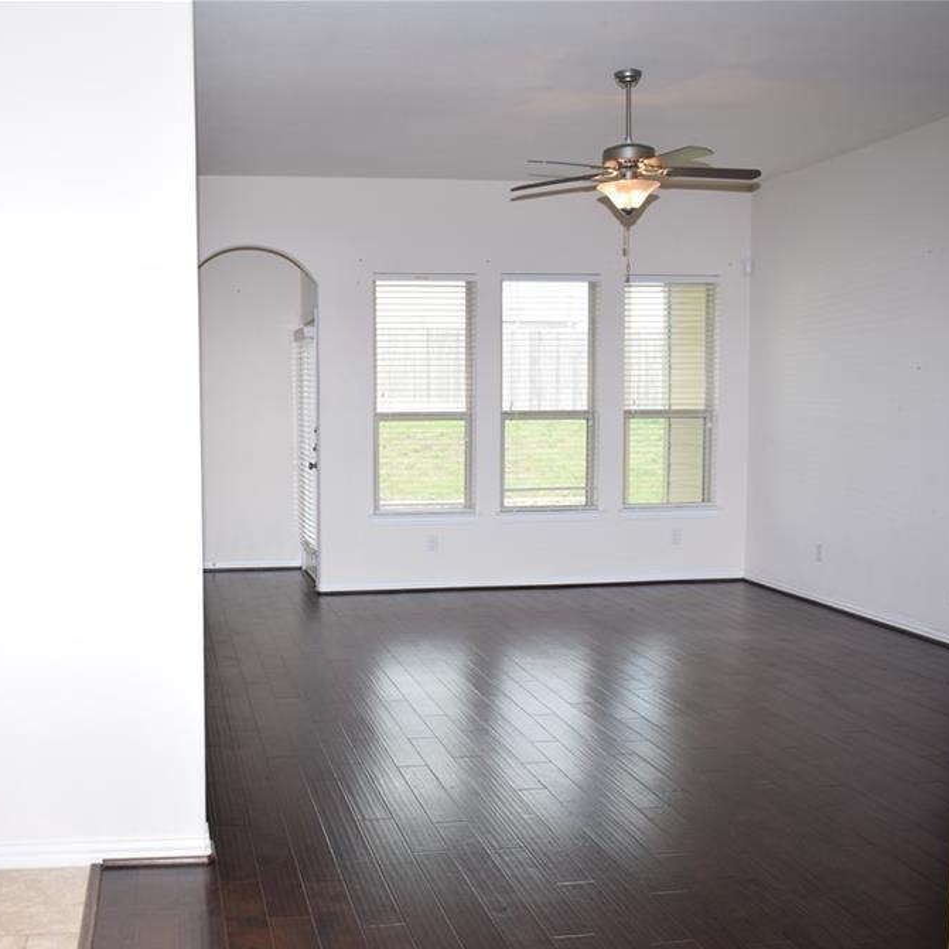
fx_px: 1086
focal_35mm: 35
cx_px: 276
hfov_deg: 46.1
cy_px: 481
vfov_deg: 47.2
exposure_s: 1/100
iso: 400
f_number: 5
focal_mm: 18
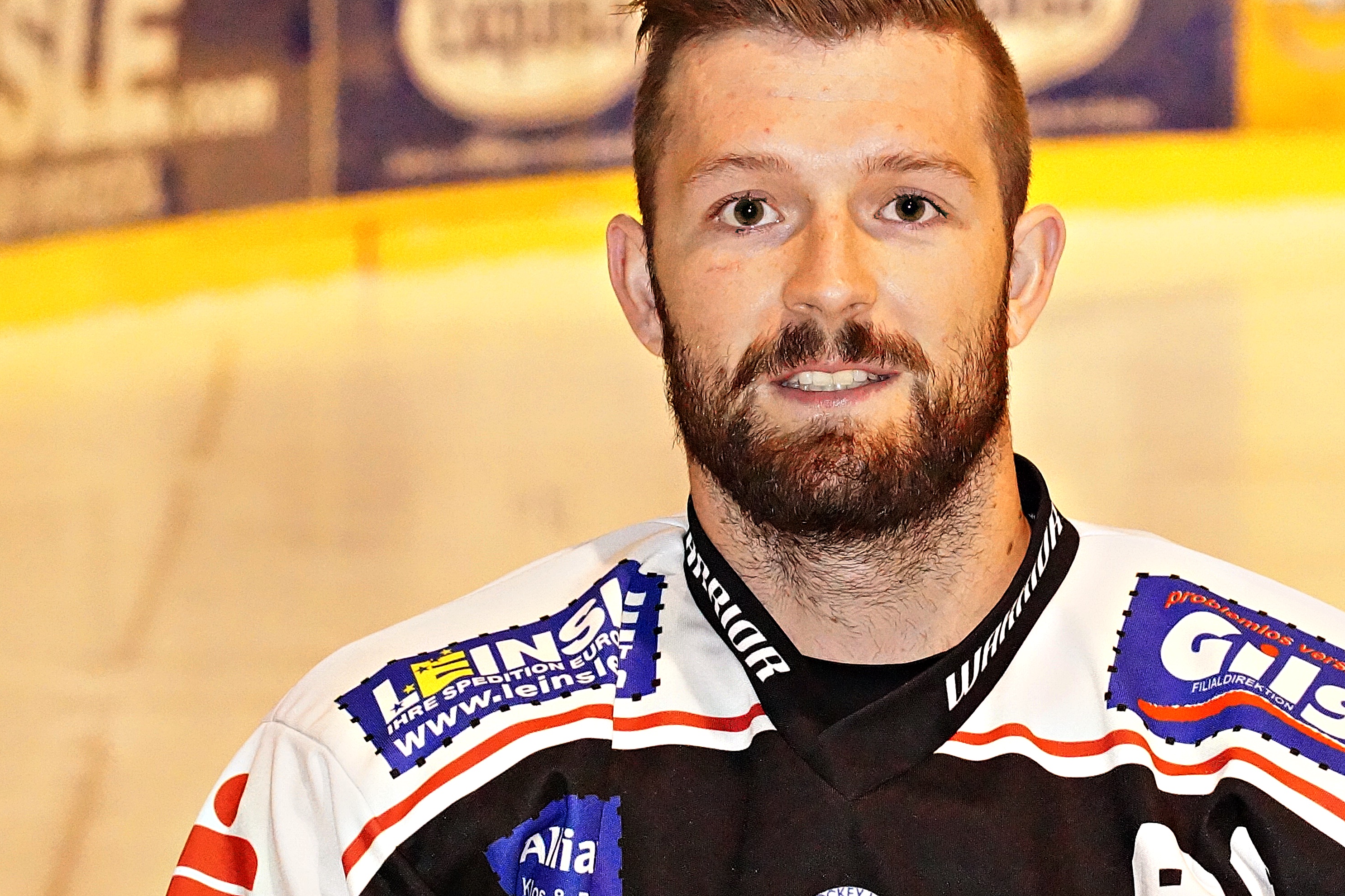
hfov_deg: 12.9
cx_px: 876
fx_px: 5940
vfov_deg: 8.6
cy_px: 546
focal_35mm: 159
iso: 6400
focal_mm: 70
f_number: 4.5
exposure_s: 1/160
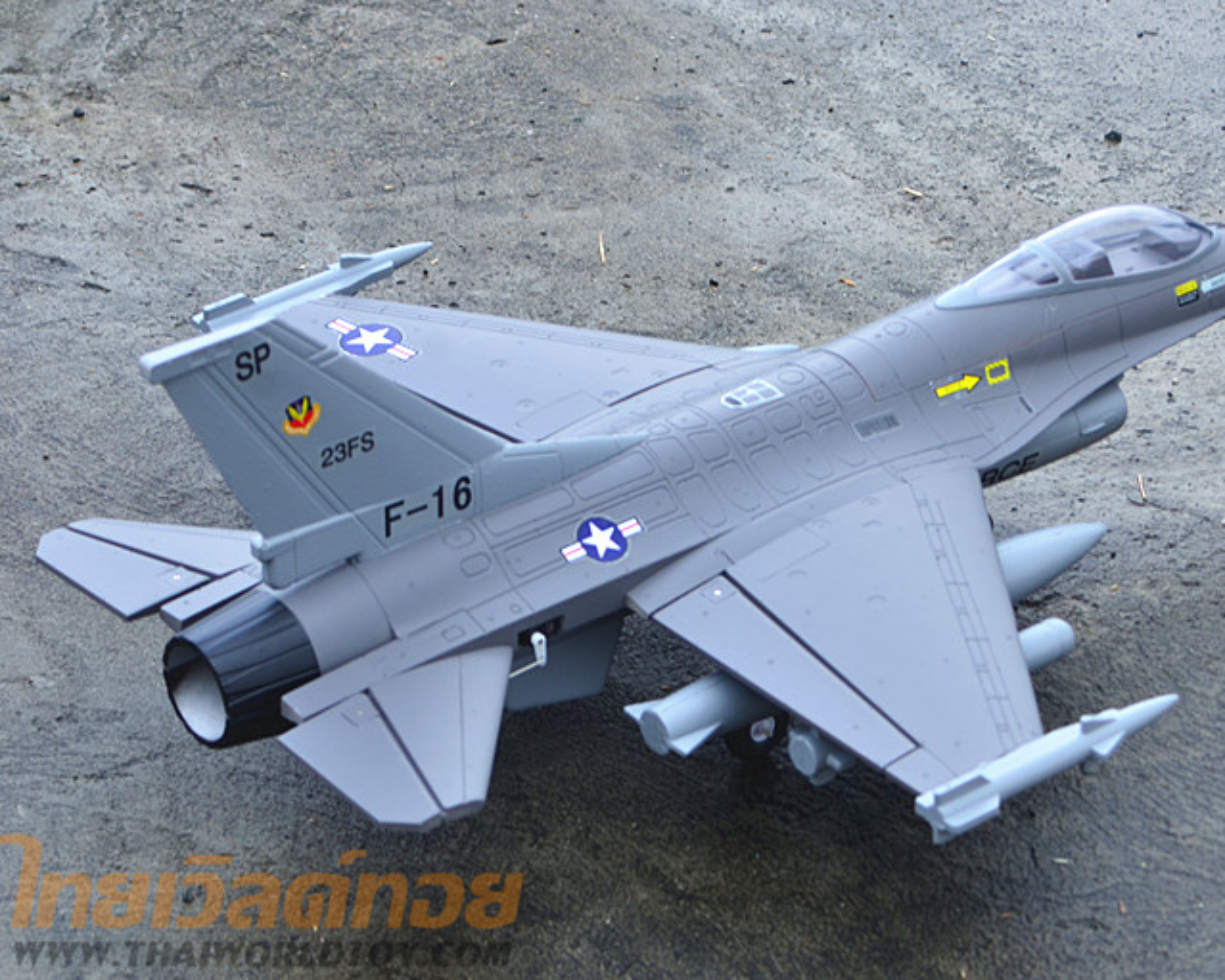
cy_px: 480
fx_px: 4205
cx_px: 736
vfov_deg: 13.3
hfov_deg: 16.6
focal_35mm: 116
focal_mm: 66
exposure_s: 1/60
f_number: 5.6
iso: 100
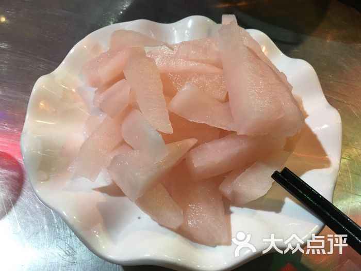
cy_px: 136
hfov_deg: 61.7
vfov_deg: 48.2
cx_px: 180
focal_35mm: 29
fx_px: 302
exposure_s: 1/33
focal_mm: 4.15
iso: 125
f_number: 2.2
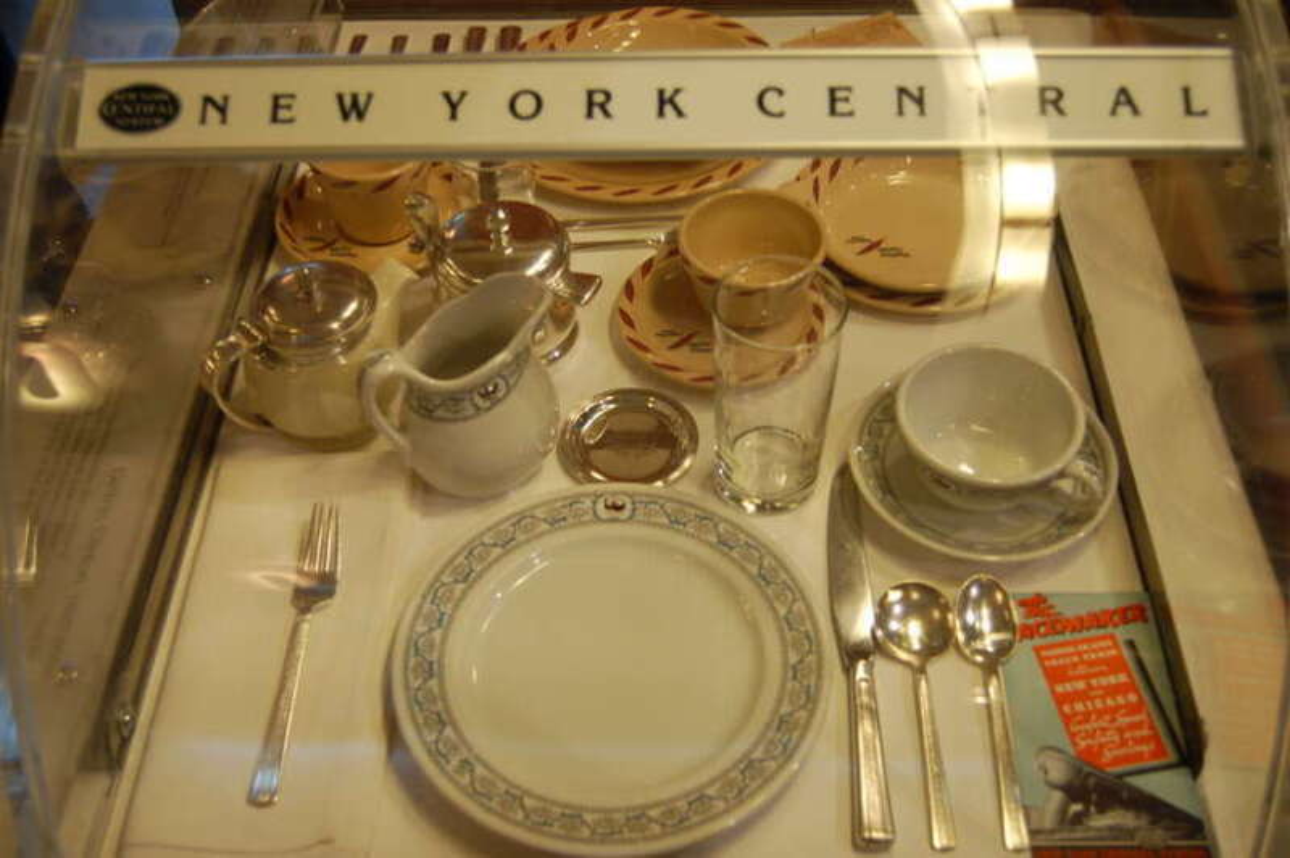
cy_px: 429
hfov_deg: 49.6
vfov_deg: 34.2
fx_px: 1396
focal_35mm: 39
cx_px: 645
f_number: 4
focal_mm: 26
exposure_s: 1/25
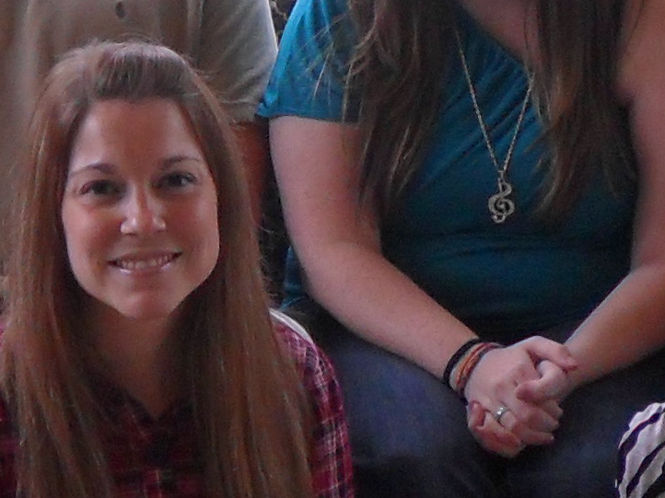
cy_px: 71
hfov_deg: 10.0
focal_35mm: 194
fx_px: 3726
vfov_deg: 7.6
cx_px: -150
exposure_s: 1/45
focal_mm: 6.3
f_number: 3
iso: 120
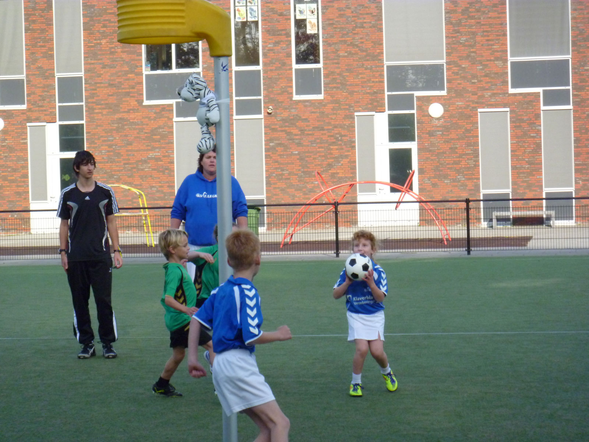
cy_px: 221
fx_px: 1872
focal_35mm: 110
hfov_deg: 17.9
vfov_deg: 13.5
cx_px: 294
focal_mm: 19.5
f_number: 5.7
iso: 400
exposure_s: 1/500
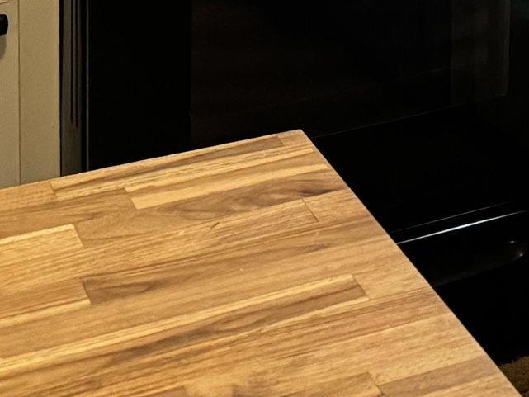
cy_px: -465
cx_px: 805
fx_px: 1758
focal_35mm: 115
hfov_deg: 15.7
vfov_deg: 11.3
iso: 500
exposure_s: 1/60
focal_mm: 6.76
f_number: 1.78
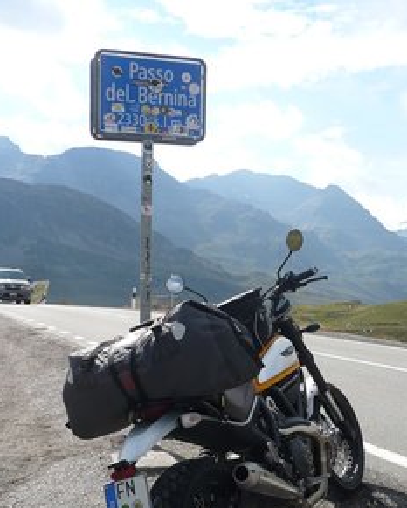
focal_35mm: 47
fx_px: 707
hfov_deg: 32.1
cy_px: 347
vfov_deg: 39.0
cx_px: 229
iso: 100
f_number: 8
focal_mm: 5.8
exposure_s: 1/250
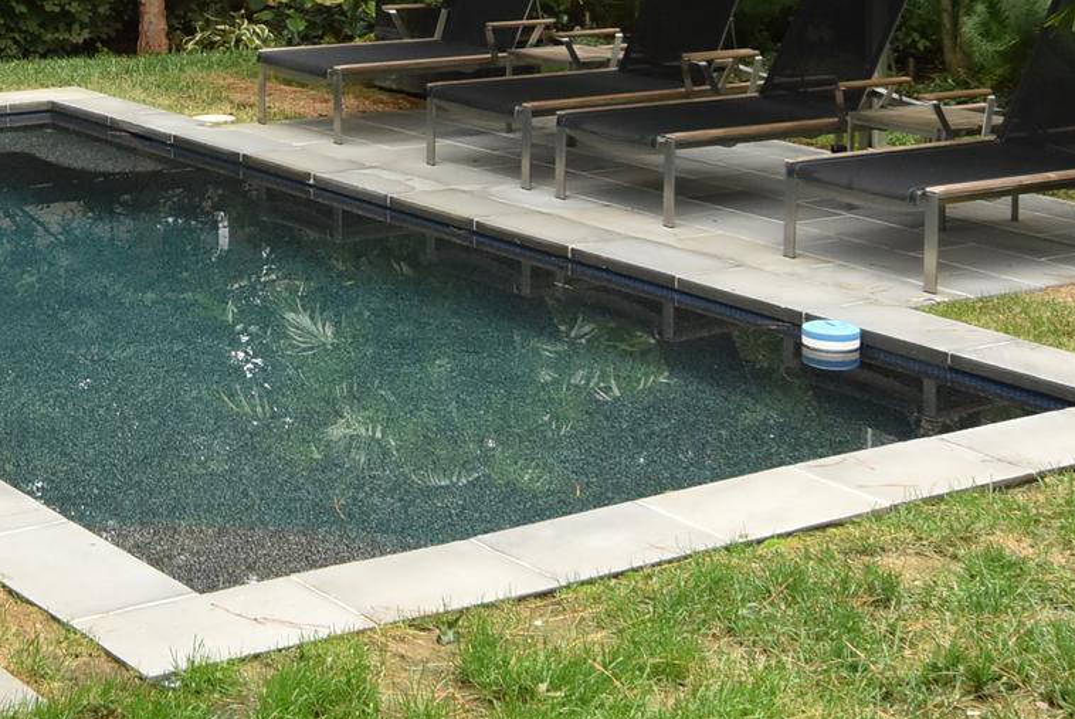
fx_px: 2421
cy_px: -143
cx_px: 45
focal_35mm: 81
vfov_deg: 16.2
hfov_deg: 24.1
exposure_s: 1/200
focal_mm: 20
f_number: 7.1
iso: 800
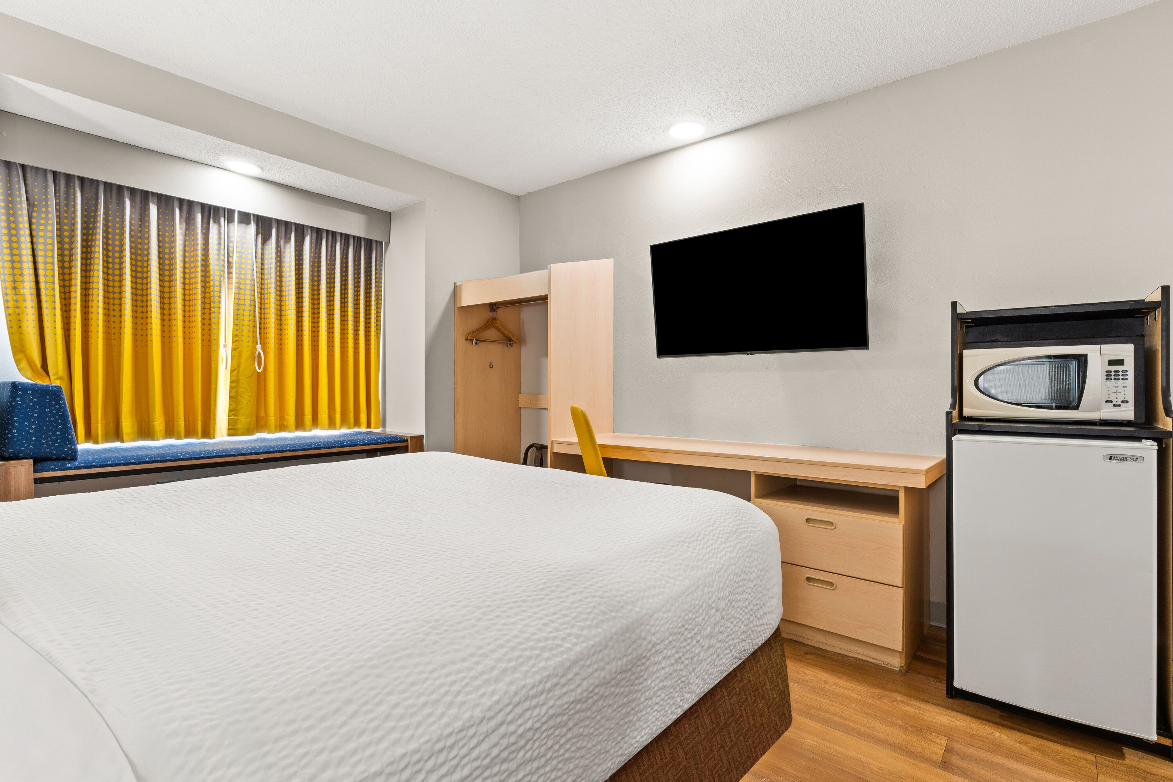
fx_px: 557
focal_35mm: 17
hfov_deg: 92.9
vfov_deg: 70.1
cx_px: 586
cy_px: 391
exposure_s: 1/1.25
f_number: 8
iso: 250
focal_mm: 11.4
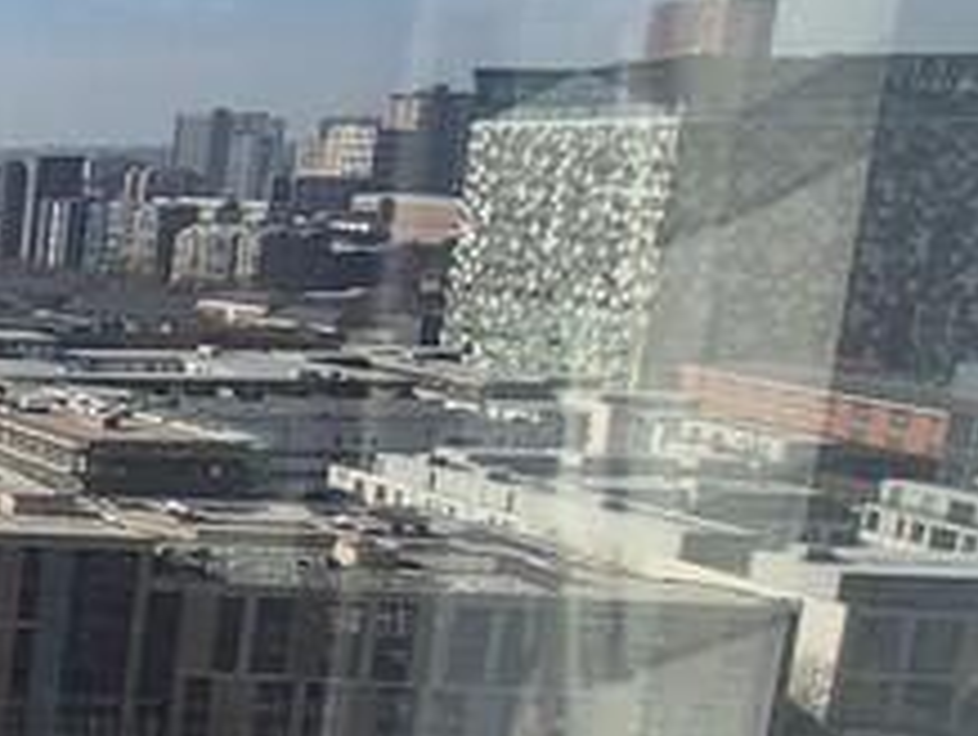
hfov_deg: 17.8
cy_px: 489
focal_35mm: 61
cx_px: -1095
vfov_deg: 24.0
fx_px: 1725
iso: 50
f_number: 2.2
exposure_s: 1/3128
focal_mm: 2.2
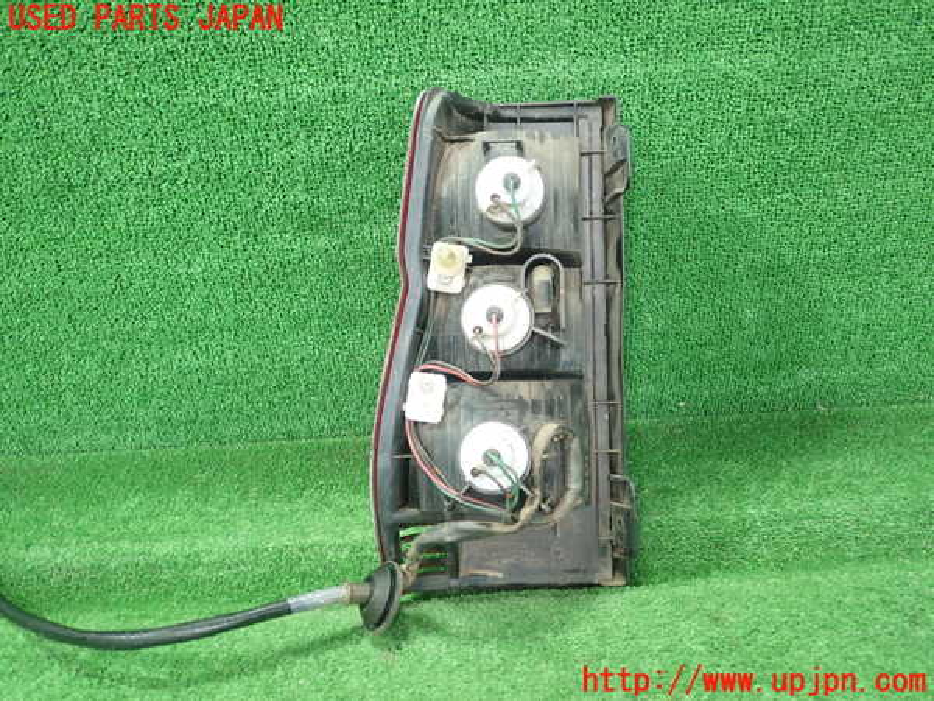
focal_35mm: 30
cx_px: 467
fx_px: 809
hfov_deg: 60.0
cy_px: 350
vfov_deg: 46.8
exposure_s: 1/125
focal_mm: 5.5
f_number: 2.3
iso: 640
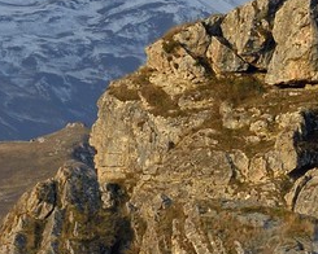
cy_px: 380
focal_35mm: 460
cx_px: 861
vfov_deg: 3.4
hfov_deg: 4.1
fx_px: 4329
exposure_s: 1/320
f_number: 16
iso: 800
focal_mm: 75
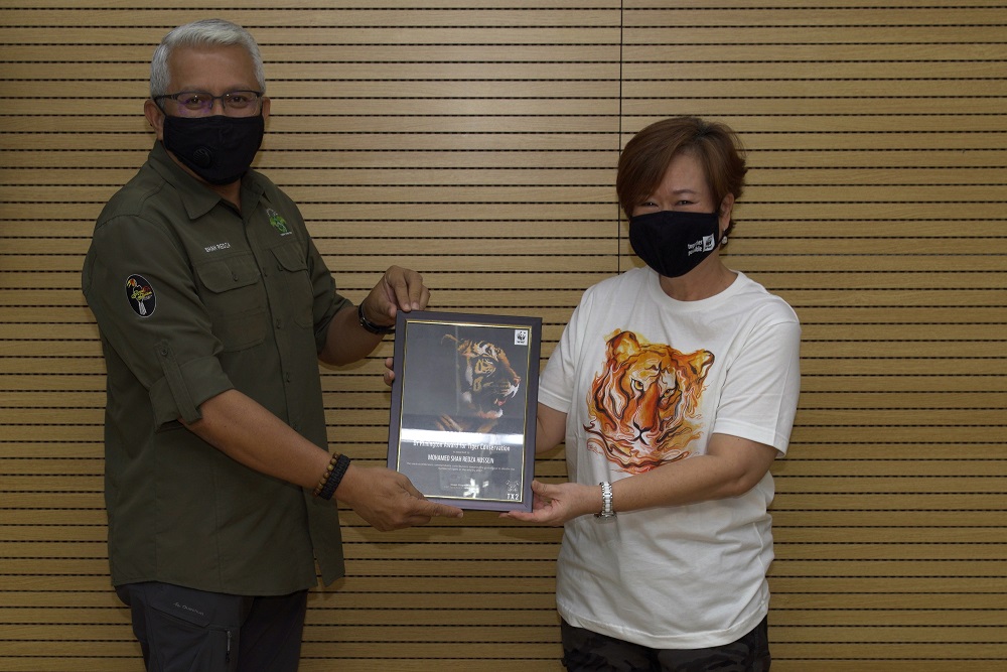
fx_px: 1119
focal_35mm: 40
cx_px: 504
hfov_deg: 48.5
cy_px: 336
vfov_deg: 33.4
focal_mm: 40
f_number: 5
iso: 200
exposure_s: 1/60
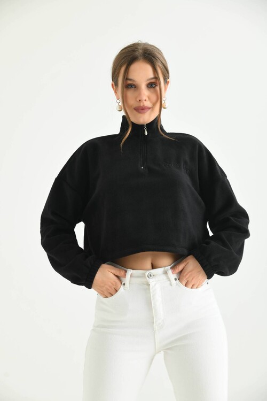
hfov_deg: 20.9
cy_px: 200
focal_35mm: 65
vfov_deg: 31.0
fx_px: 723
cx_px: 134
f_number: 5.6
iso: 160
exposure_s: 1/125
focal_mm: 65
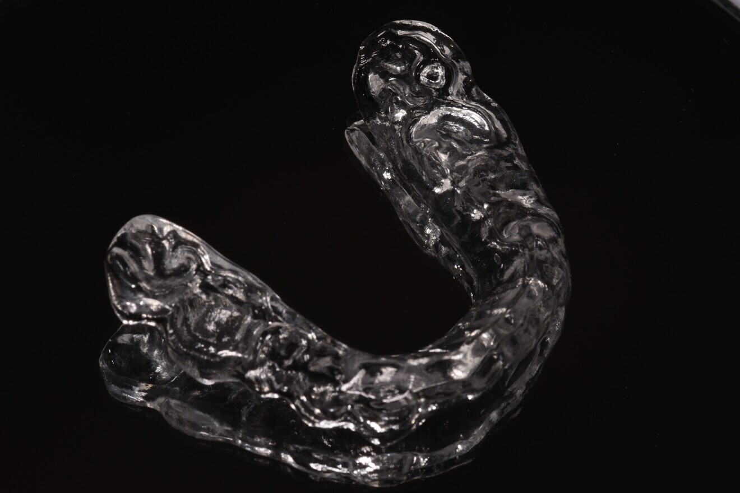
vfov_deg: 8.7
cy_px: 246
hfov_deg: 13.0
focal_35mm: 158
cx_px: 370
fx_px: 3237
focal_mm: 105
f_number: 22
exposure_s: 1/200
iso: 125
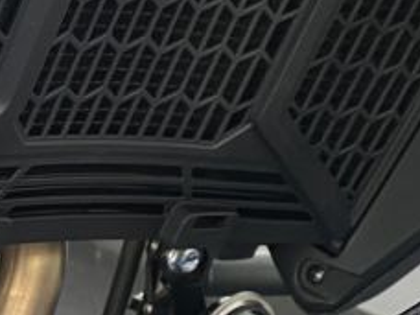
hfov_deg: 16.0
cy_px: 224
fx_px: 1468
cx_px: 4
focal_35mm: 121
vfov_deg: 12.2
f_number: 1.8
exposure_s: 1/50
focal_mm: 4.25
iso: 160
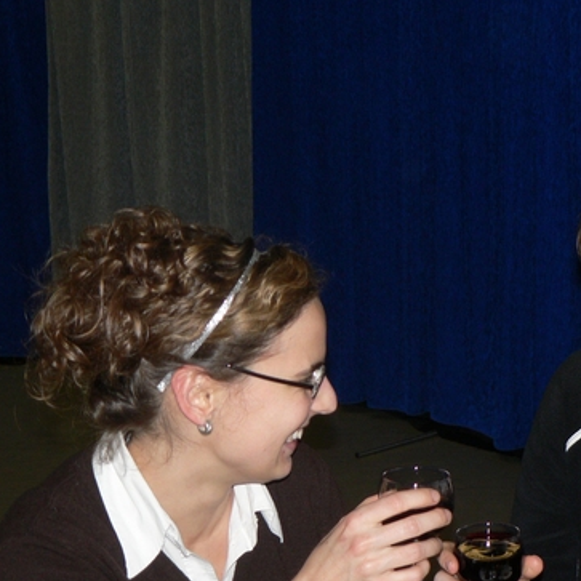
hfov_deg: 18.1
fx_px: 1823
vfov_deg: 18.1
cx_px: 396
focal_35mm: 96
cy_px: 319
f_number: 3.2
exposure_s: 1/60
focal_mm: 12.4
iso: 150
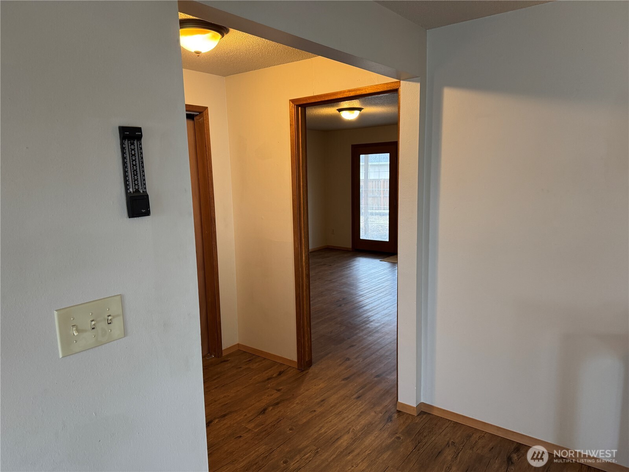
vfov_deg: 56.8
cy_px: 236
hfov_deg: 71.6
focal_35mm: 24
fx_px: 436
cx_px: 314
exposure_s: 1/60
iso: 250
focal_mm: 6.76
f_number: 1.78
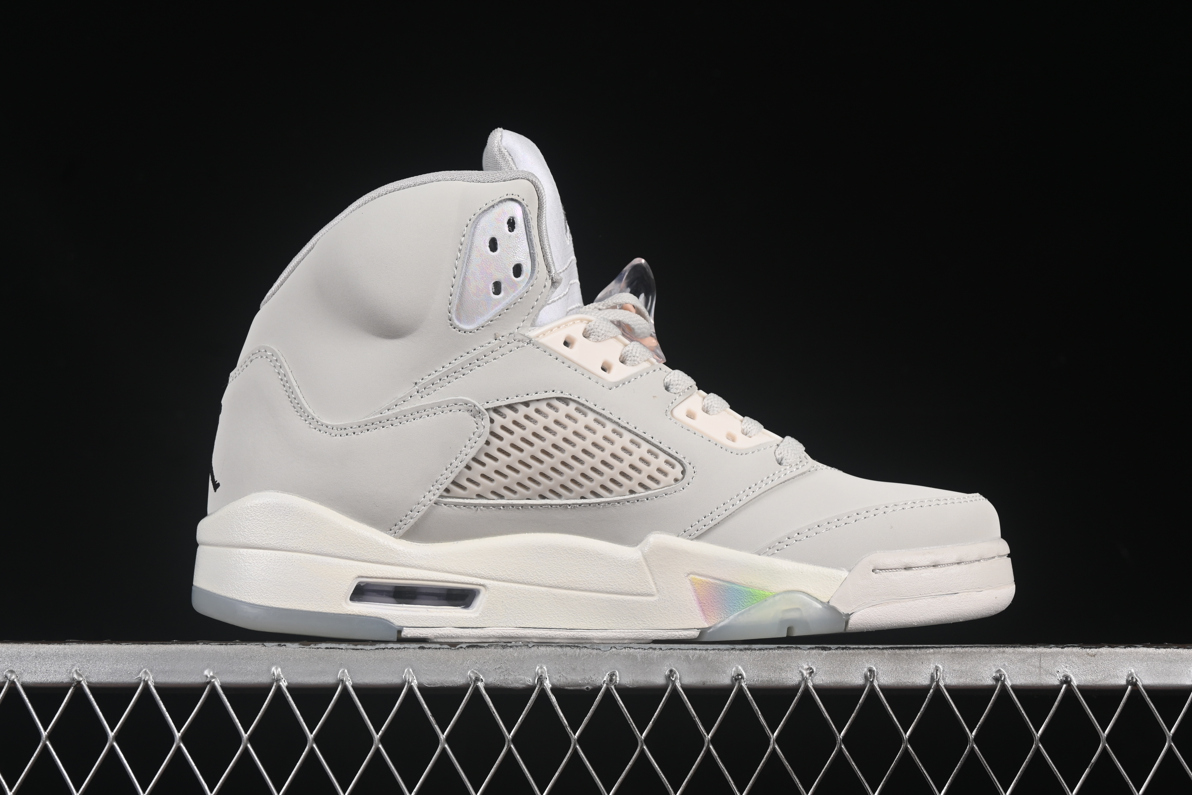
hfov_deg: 27.0
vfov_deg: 18.2
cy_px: 398
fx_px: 2483
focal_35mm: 75
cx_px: 596
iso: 160
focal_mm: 50
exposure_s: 1/80
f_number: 8
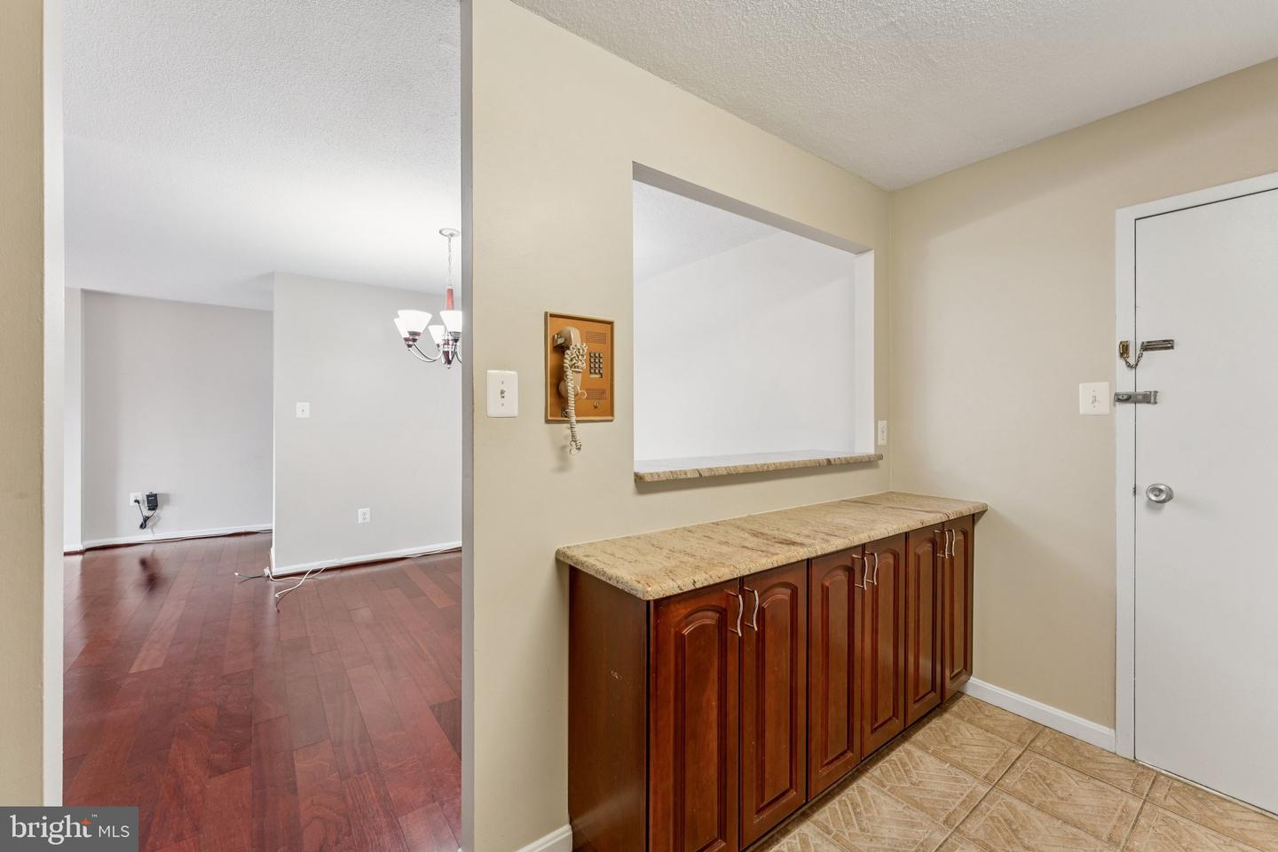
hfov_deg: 101.9
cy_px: 426
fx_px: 518
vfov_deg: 78.8
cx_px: 639
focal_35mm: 15
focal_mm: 14.6
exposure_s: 1/5
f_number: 8
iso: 200
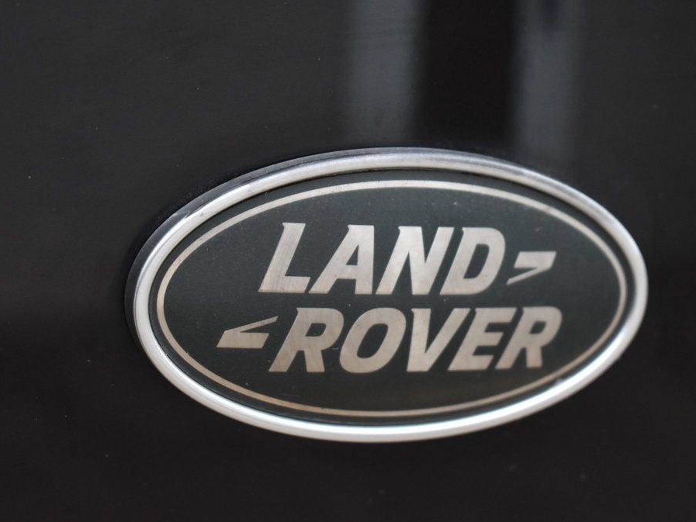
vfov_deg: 16.3
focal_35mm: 91
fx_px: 1821
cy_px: 263
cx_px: 383
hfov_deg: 21.6
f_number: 5.6
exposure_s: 1/125
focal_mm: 55
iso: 1800
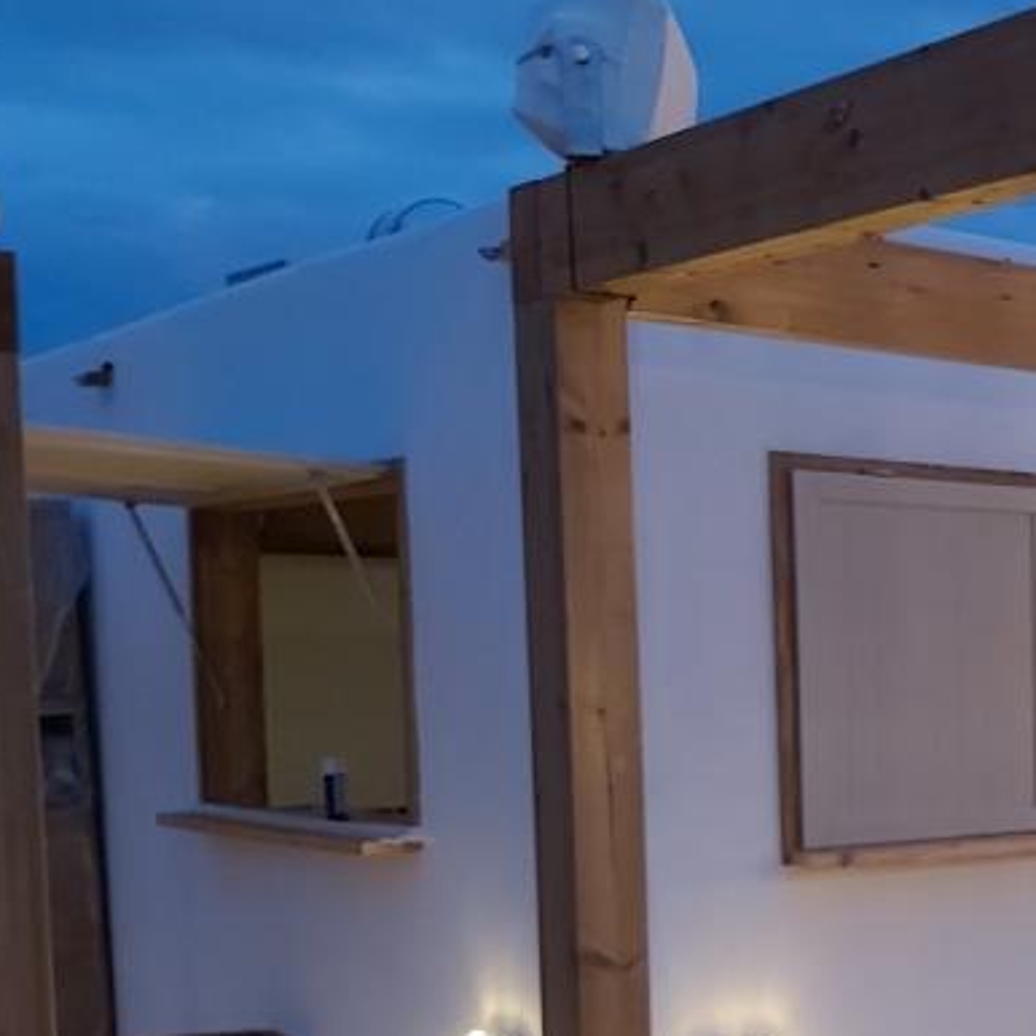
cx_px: 1315
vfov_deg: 27.6
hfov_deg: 24.8
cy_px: 837
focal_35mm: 61
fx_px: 2065
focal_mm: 3.92
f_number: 1.7
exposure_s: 1/25
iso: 400
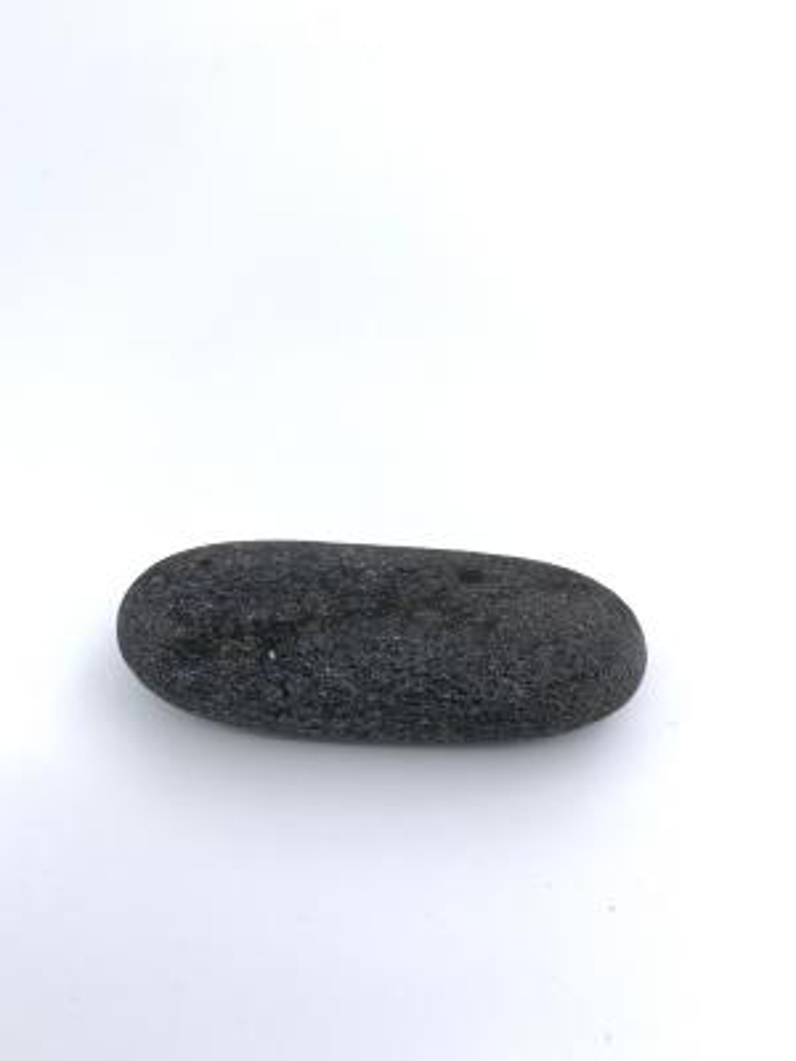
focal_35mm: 26
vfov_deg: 67.3
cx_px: 398
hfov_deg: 53.1
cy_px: 530
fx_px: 797
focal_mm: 4.25
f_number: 1.8
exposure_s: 1/1504
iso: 32
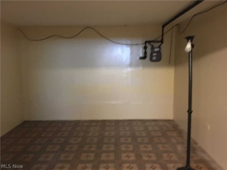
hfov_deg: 61.7
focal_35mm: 29
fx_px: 190
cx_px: 114
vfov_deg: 48.2
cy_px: 85
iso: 400
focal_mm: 4.15
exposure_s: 1/15
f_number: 2.2
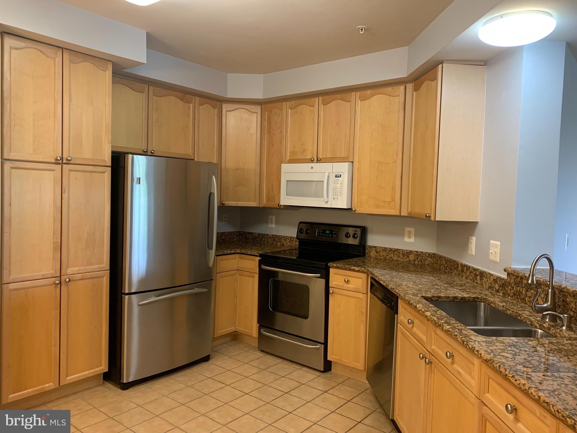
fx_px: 433
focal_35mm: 26
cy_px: 216
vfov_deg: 53.1
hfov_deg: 67.3
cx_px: 288
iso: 200
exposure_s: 1/60
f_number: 1.8
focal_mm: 4.25
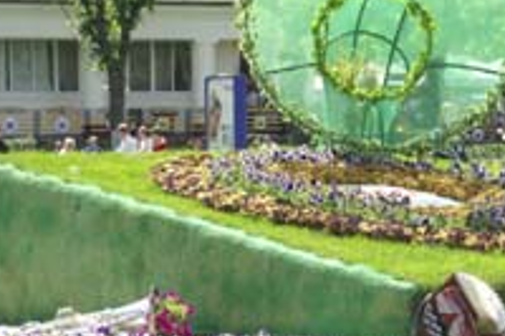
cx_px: 407
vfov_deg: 9.0
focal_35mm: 152
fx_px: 2132
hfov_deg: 13.4
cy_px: 206
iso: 1600
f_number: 11
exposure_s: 1/1000
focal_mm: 45
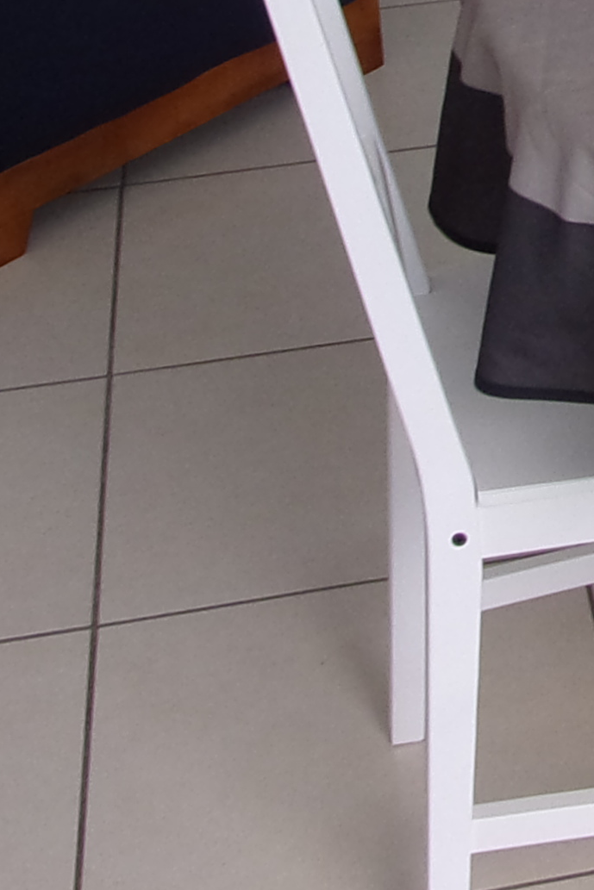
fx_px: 2870
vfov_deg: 16.6
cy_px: -292
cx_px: 980
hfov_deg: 11.2
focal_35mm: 116
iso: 80
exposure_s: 1/140
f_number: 3.6
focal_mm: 4.5
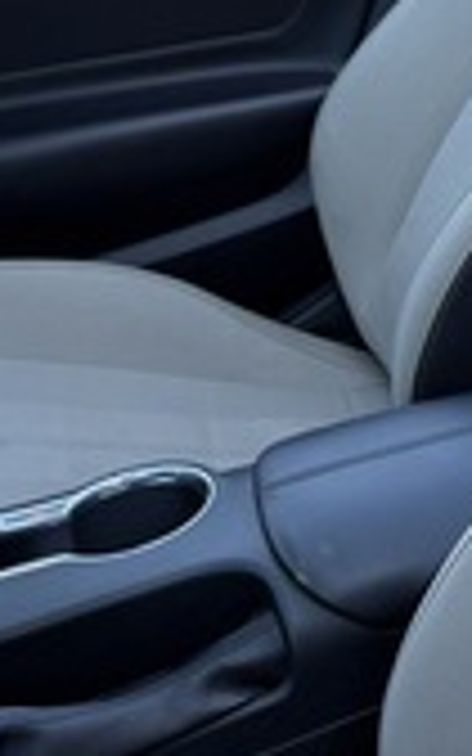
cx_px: 683
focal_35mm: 69
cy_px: 110
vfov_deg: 28.9
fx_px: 1420
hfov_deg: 17.2
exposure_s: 1/219
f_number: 1.6
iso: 40
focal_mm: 5.96
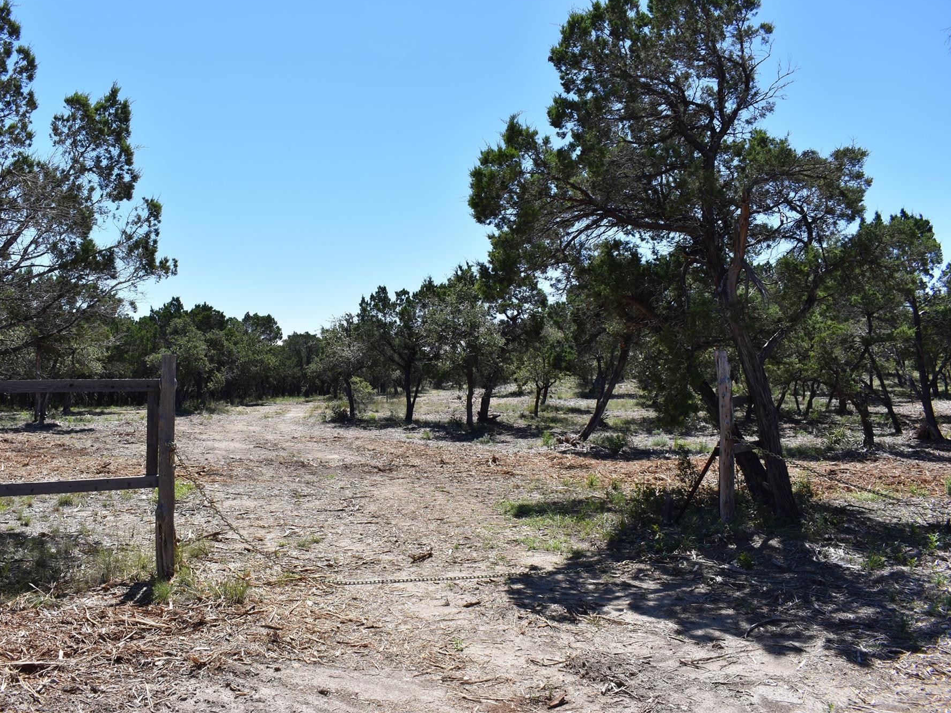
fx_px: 824
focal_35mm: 30
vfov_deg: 46.8
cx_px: 412
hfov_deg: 59.7
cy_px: 359
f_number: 8
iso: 100
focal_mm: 18
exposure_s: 1/250
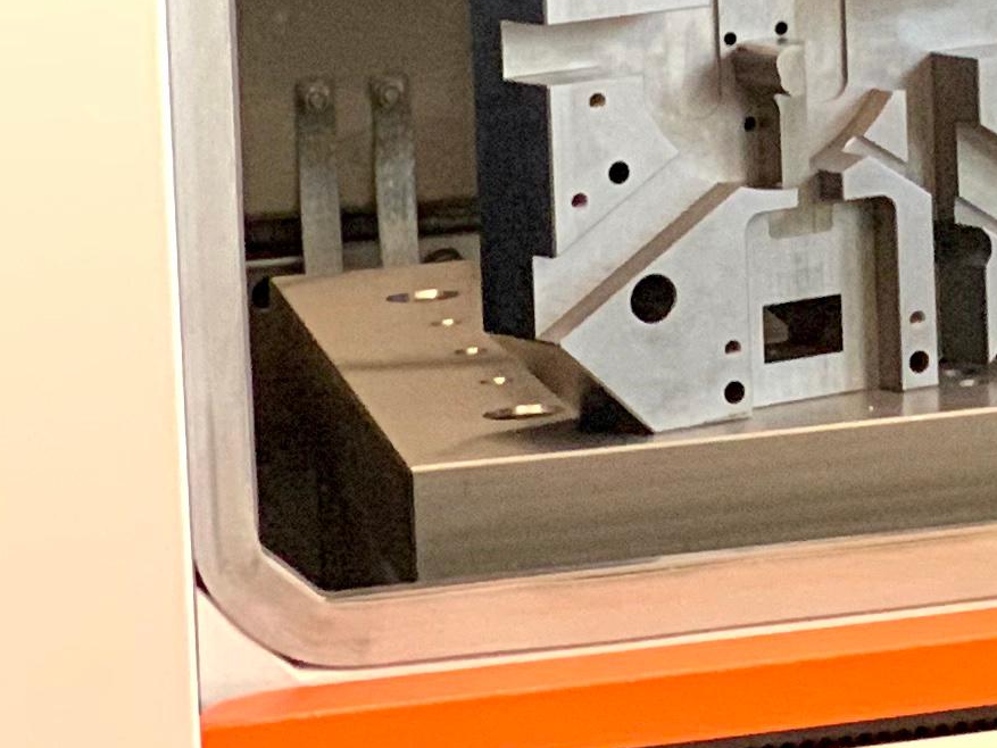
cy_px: -650
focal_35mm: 239
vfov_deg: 6.1
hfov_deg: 7.8
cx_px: 2282
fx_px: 6885
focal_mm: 6
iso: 200
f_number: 2.4
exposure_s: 1/60
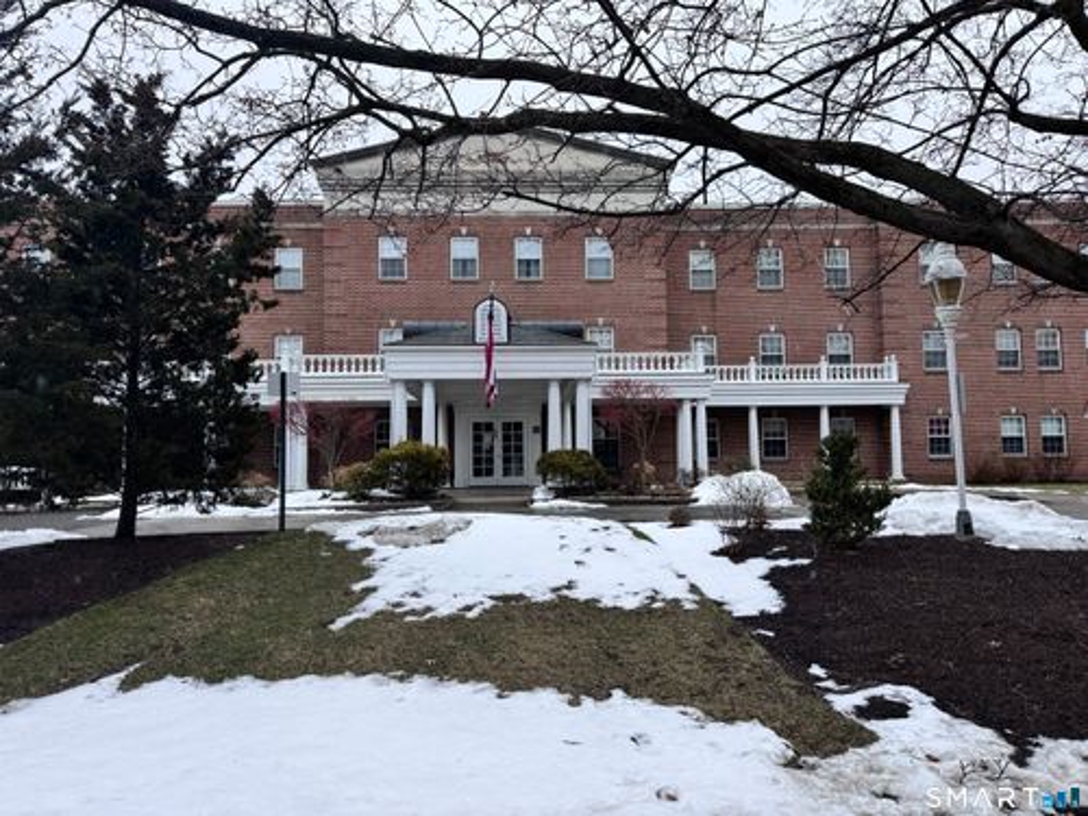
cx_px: 544
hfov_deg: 71.6
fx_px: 754
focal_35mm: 24
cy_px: 408
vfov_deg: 56.8
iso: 80
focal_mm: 6.76
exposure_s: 1/1131
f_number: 1.78
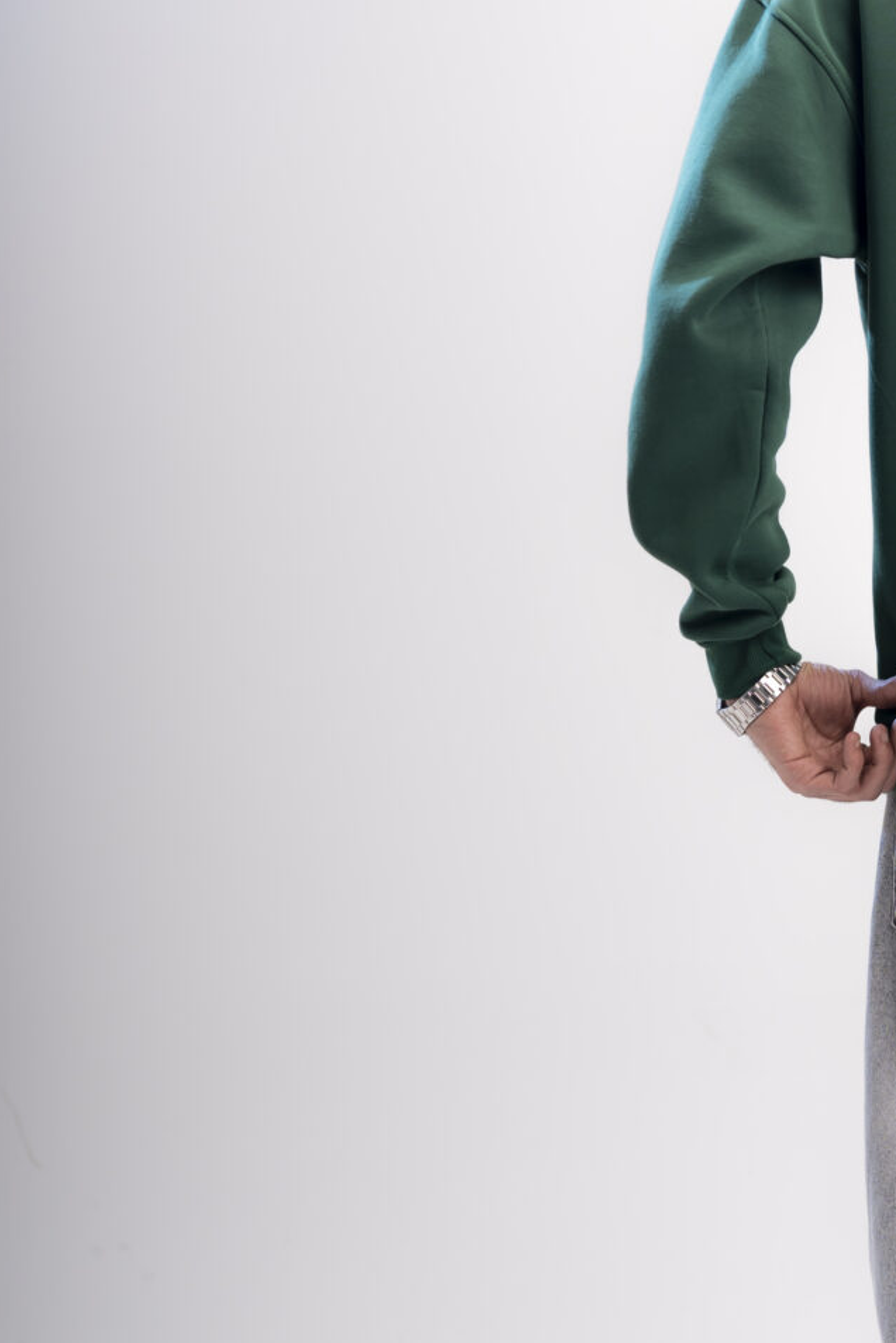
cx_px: 1083
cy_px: 450
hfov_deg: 14.1
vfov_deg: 21.6
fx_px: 3507
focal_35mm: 94
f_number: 2.5
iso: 100
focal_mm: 35
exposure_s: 1/250
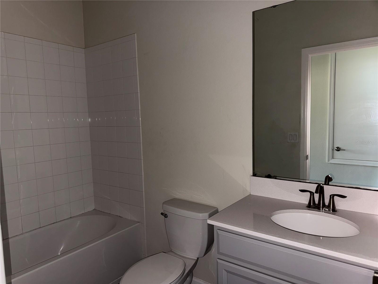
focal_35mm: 24
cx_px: 189
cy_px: 142
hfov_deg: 71.6
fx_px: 262
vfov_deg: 56.8
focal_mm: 6.76
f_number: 1.78
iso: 80
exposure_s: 1/12
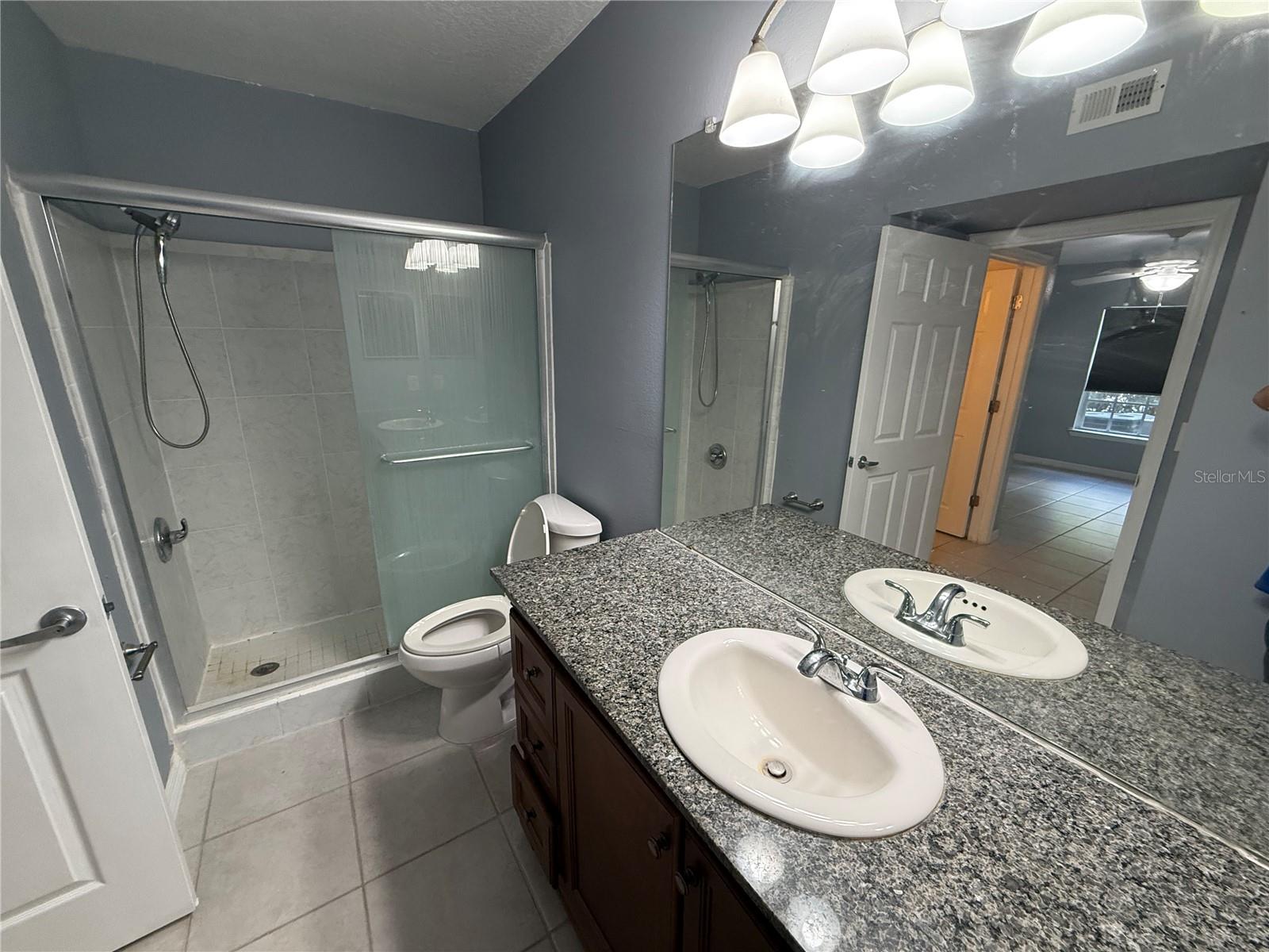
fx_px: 513
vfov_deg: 85.7
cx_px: 634
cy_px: 476
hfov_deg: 102.1
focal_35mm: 14
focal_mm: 2.22
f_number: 2.2
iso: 320
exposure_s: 1/120
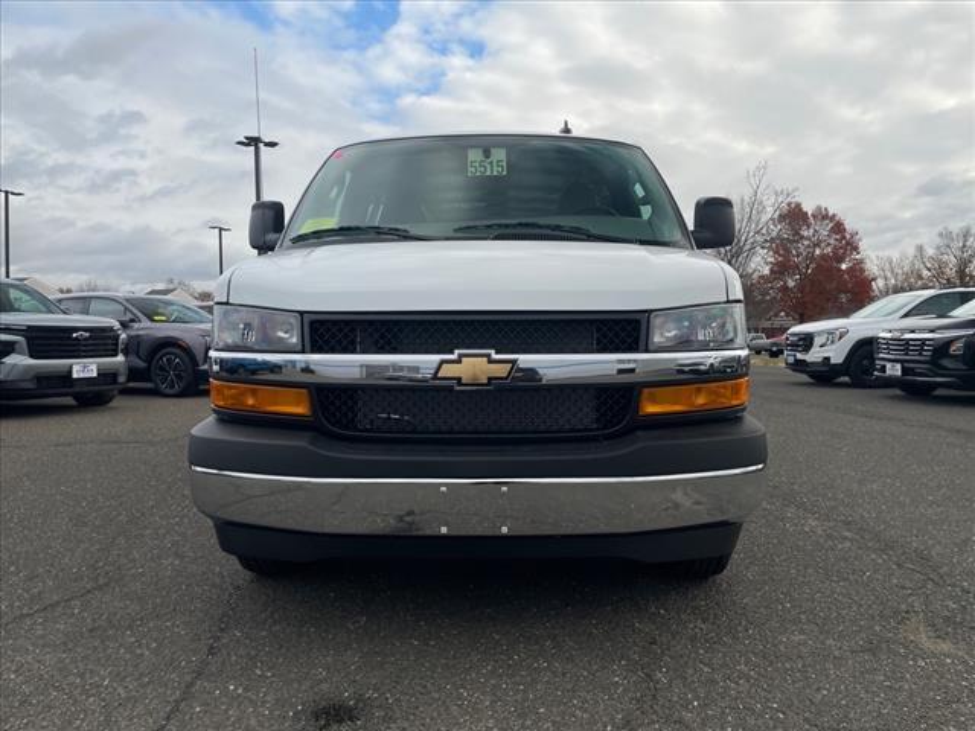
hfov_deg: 67.3
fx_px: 732
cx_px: 488
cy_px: 366
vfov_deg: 53.1
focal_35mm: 26
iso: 32
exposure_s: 1/1531
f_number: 1.6
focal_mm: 4.2
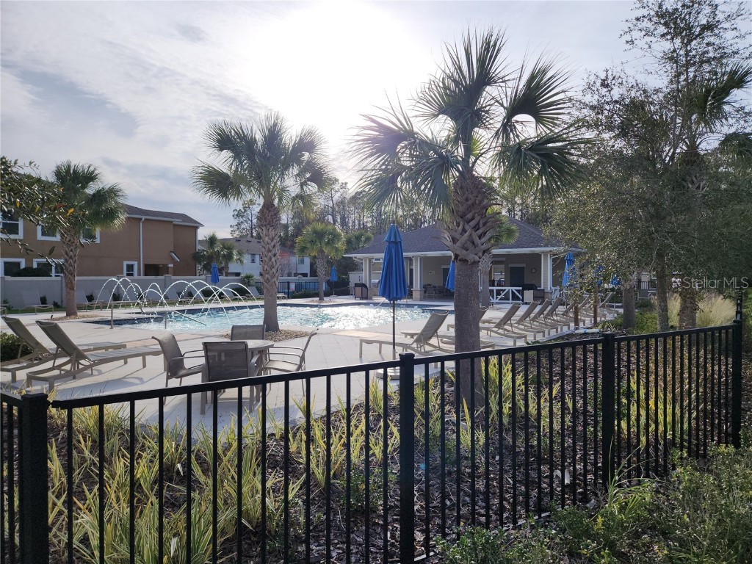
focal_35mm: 23
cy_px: 282
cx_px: 376
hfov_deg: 73.9
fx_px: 500
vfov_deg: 58.9
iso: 20
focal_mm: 5.4
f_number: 1.8
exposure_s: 1/2497
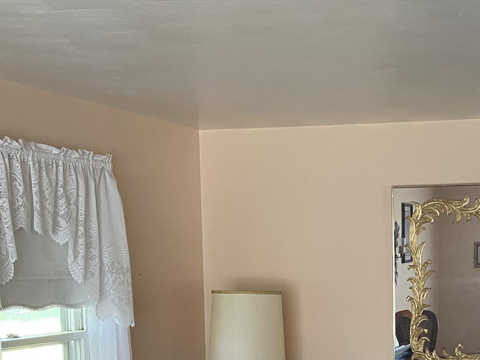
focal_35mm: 64
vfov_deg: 22.0
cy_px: 373
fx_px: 887
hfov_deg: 29.5
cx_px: 393
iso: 250
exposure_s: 1/60
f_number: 1.8
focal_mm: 4.25
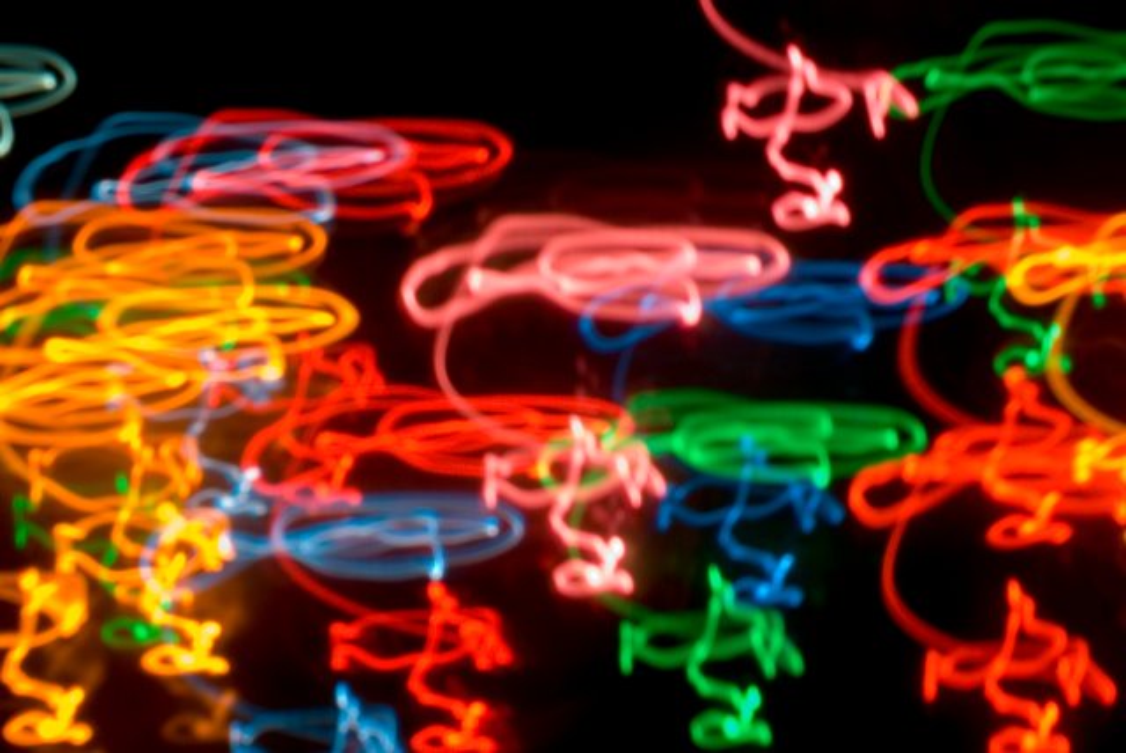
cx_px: 563
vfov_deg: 10.8
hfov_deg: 16.1
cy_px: 376
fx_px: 3991
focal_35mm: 128
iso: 100
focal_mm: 85
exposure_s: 8
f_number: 32
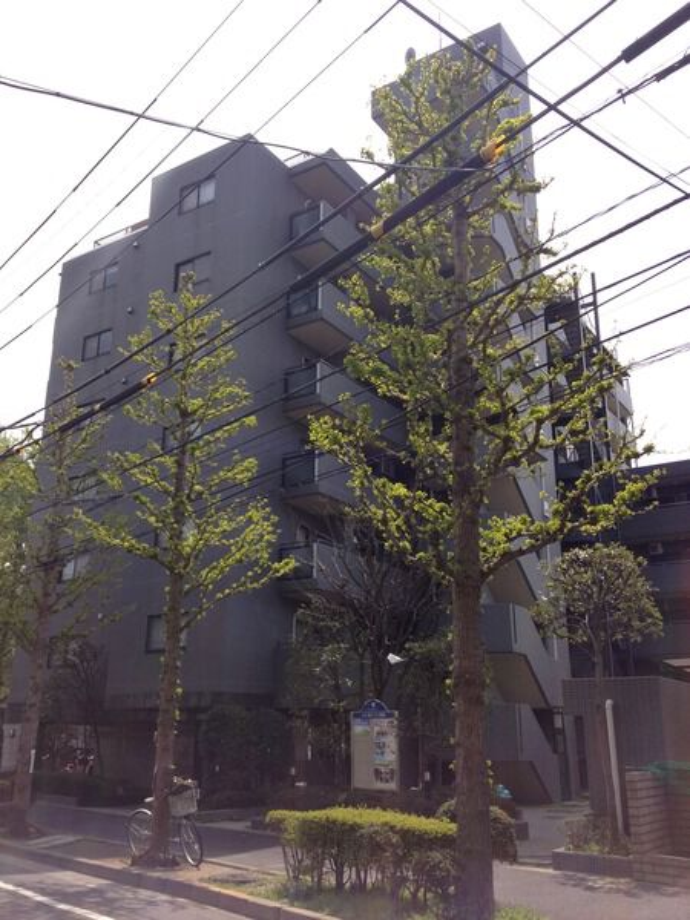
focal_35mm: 35
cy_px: 460
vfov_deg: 52.6
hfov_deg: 40.7
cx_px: 345
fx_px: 930
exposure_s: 1/1284
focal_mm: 4.28
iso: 50
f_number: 2.4
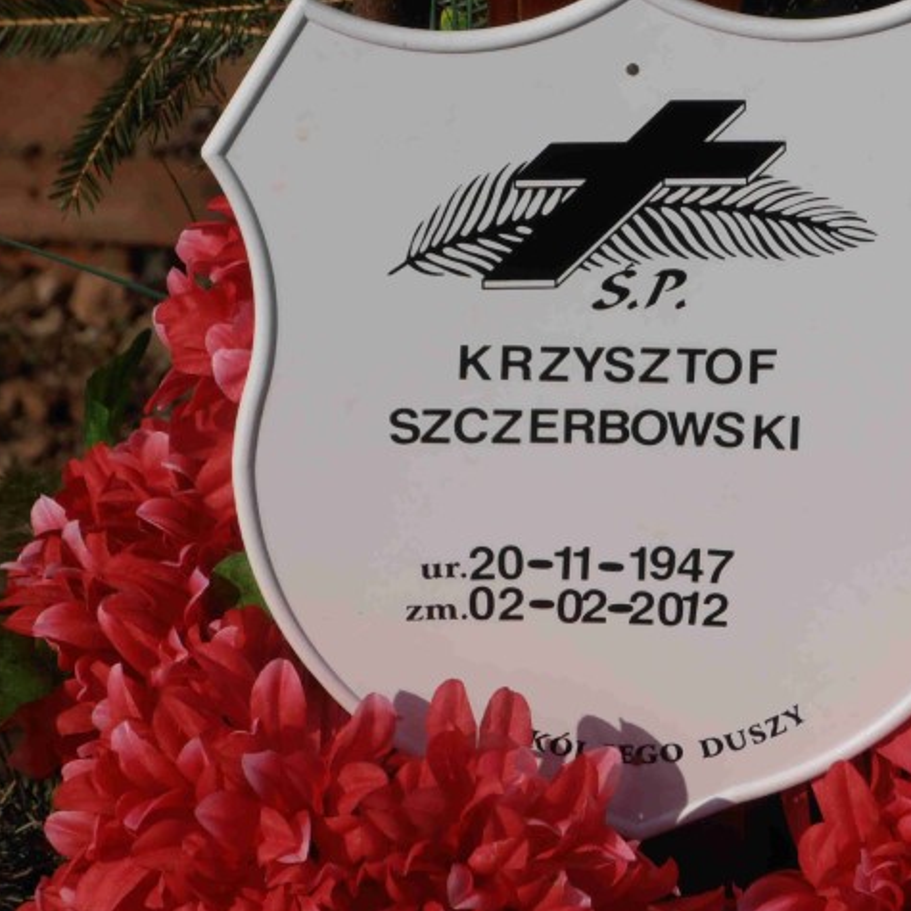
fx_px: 7027
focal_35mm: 236
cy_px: 456
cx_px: 552
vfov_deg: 7.4
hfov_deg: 7.4
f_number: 5.8
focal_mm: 35.05
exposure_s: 1/1250
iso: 80
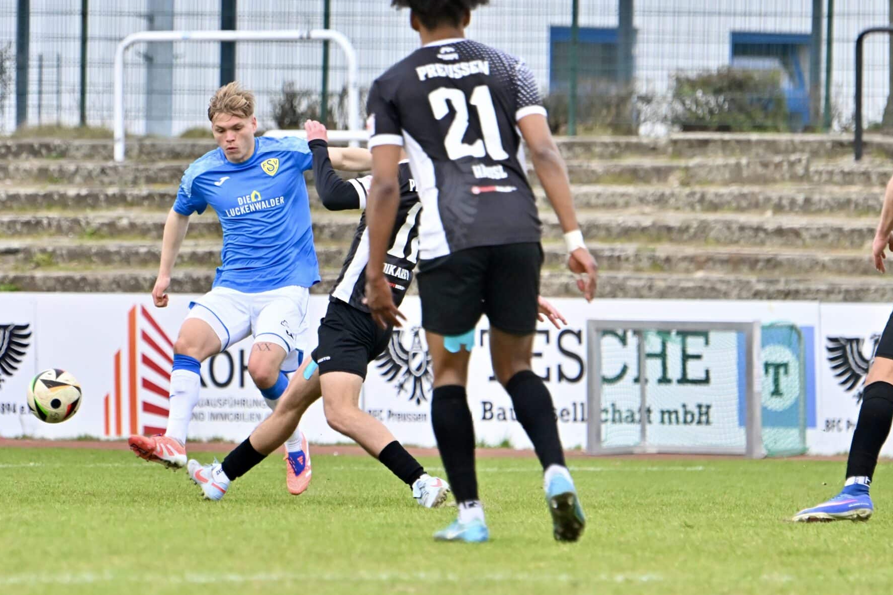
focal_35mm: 368
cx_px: 486
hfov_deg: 5.6
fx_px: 9127
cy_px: 294
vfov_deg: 3.7
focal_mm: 320
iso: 1600
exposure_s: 1/1600
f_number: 5.6
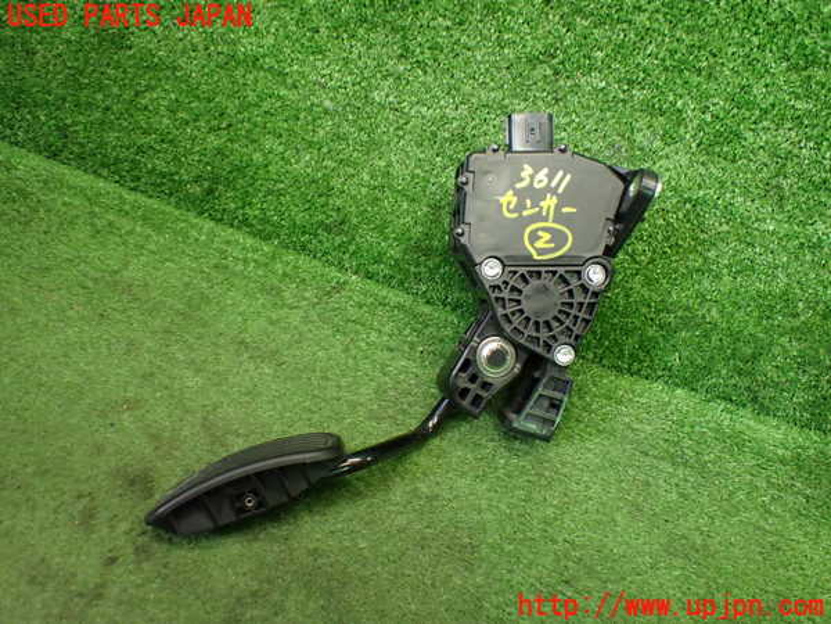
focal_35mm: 30
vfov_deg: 46.8
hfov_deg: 60.0
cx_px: 416
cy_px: 312
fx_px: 720
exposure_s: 1/125
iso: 800
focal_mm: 5.4
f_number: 2.3
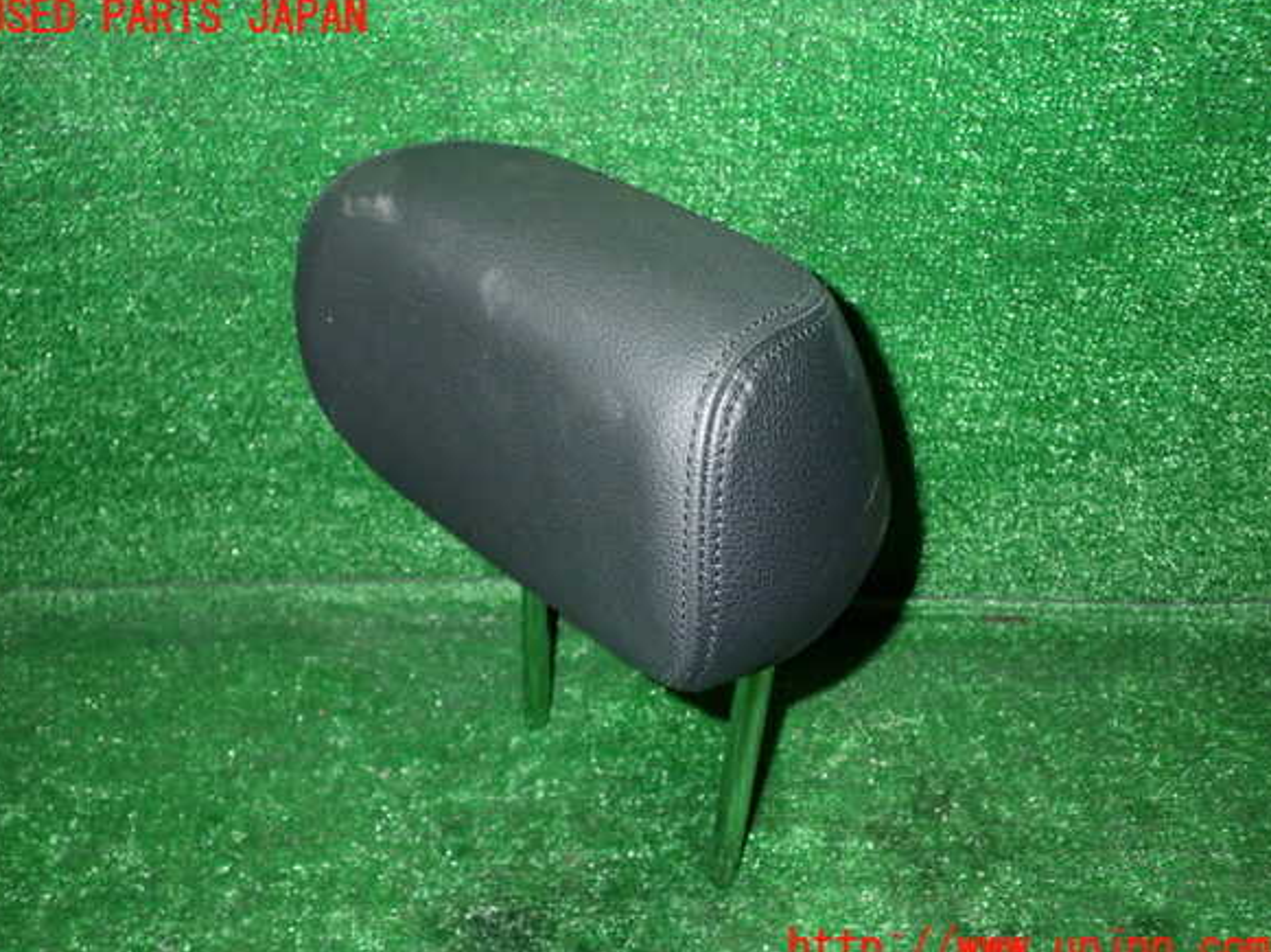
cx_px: 626
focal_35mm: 31
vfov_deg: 45.4
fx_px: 1138
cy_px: 484
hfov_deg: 58.4
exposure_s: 1/30
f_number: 6.3
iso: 800
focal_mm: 5.4
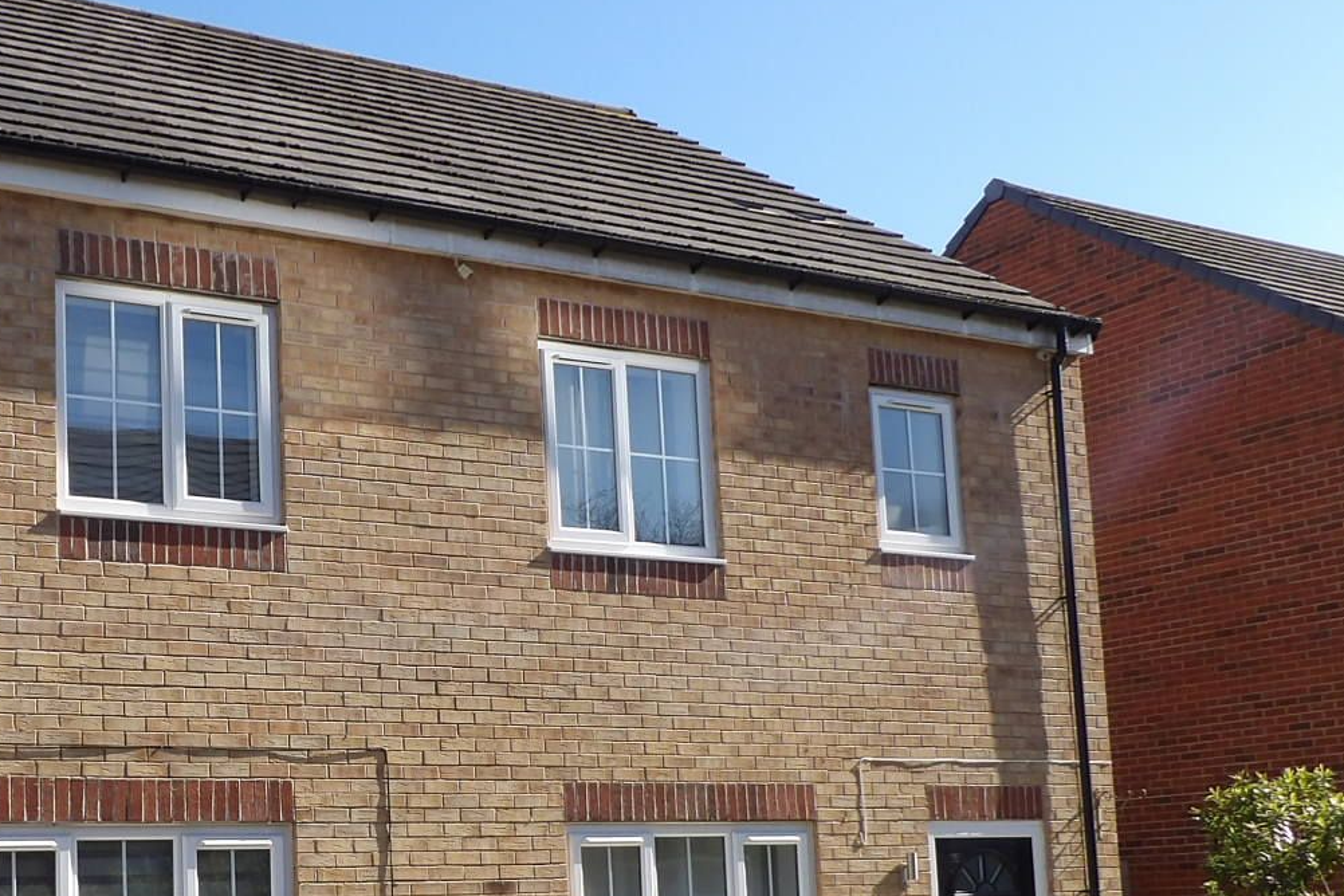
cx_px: 302
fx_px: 1904
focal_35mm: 51
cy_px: 714
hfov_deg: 37.7
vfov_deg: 26.0
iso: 100
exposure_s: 1/661
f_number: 3.2
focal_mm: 4.3
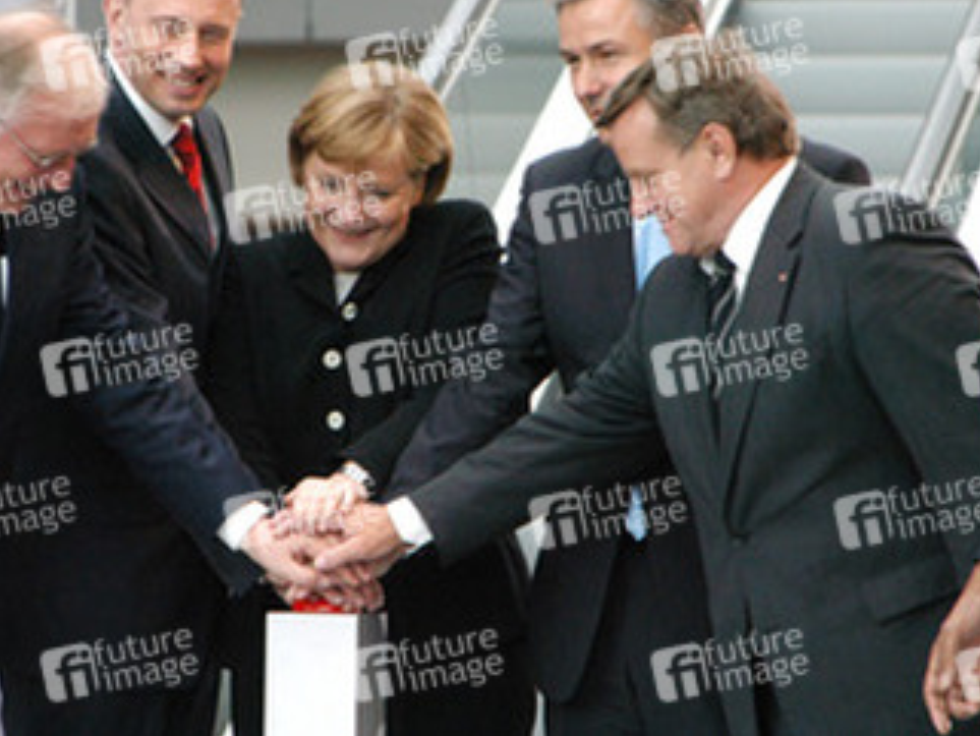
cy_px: 284
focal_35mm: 243
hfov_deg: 8.1
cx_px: 343
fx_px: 6882
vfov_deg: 6.1
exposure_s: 1/60
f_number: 6.3
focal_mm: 120
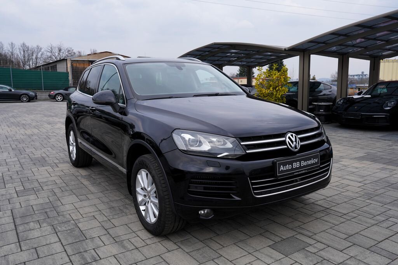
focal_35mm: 29
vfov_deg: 45.0
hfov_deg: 63.7
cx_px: 199
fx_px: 321
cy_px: 132
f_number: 7.1
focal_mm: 29
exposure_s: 1/200
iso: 100
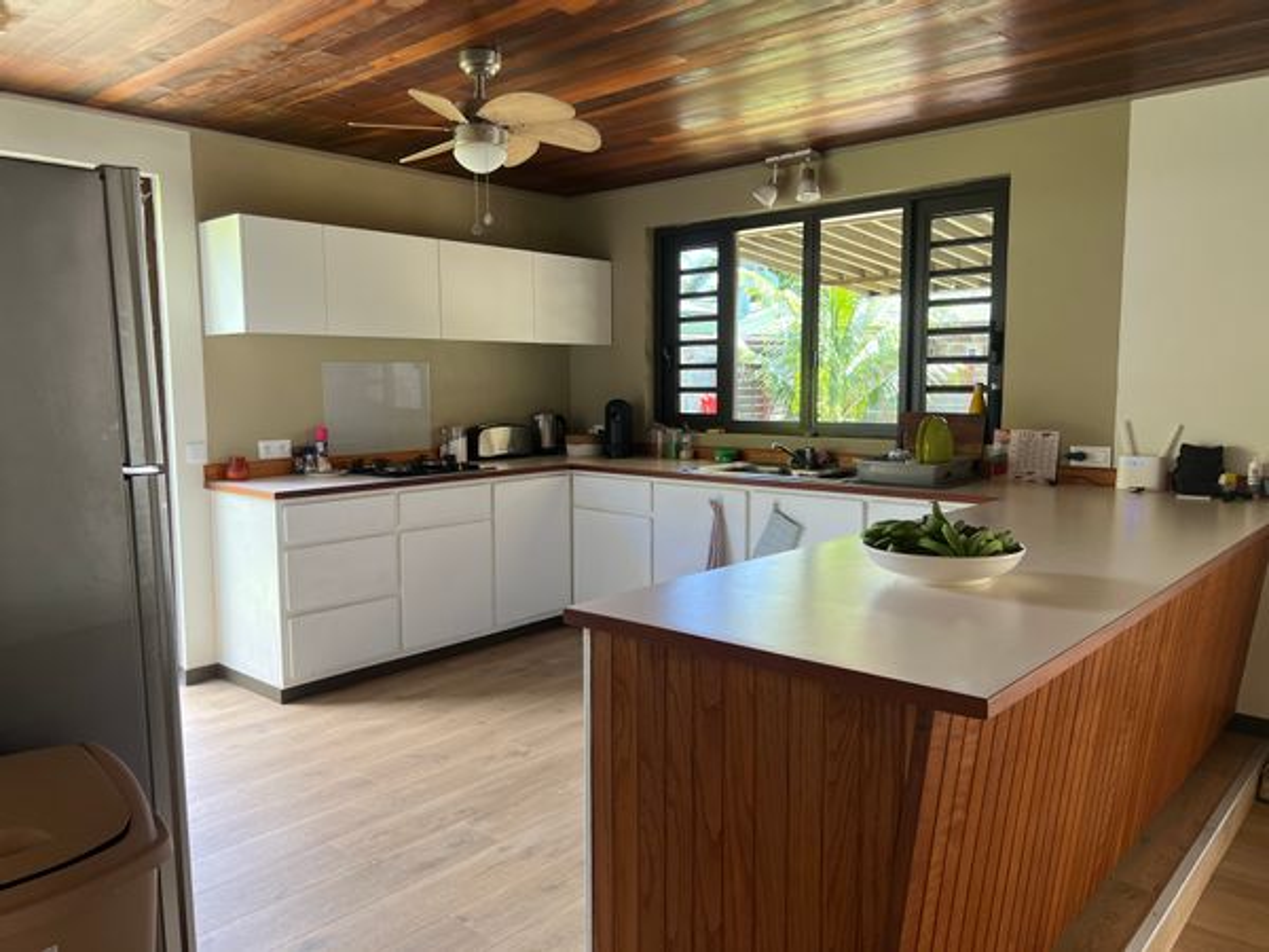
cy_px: 476
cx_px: 634
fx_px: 953
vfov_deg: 53.1
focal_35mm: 26
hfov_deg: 67.3
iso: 100
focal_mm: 5.7
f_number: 1.5
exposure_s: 1/121
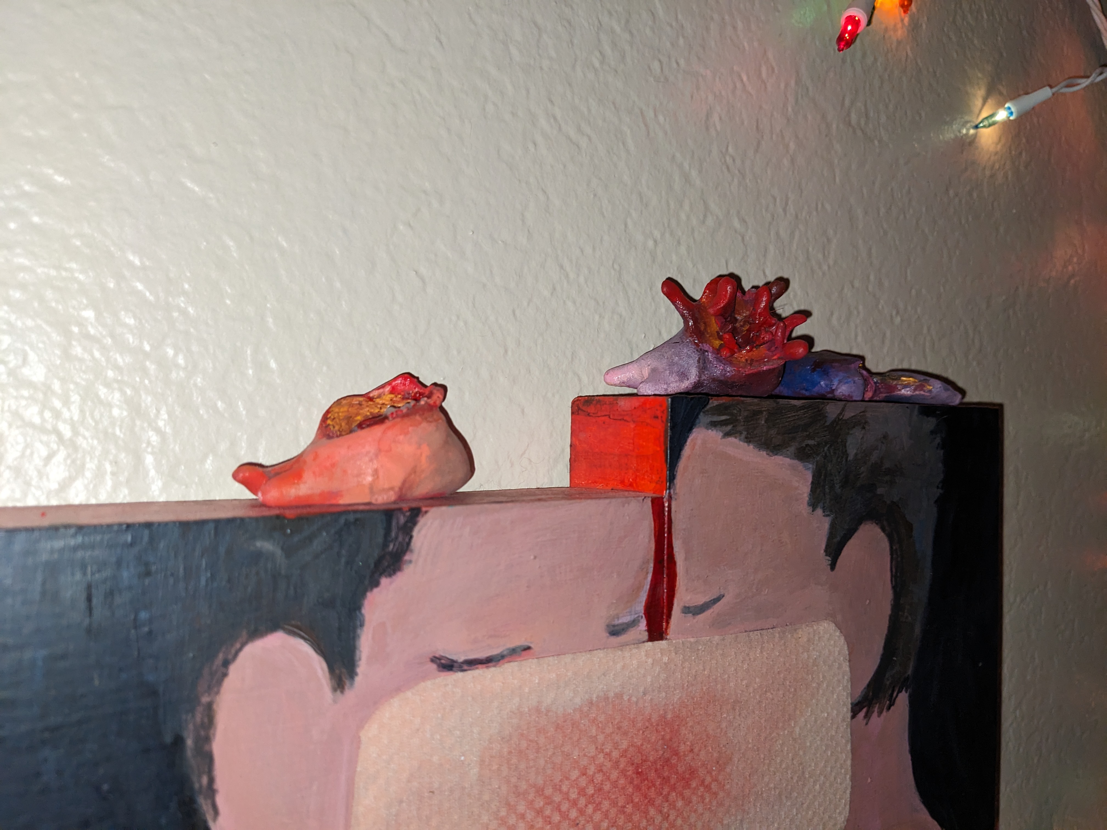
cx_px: 554
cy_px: 415
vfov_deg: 51.4
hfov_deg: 65.3
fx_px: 863
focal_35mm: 27
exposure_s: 1/120
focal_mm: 4.38
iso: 143
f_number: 1.73
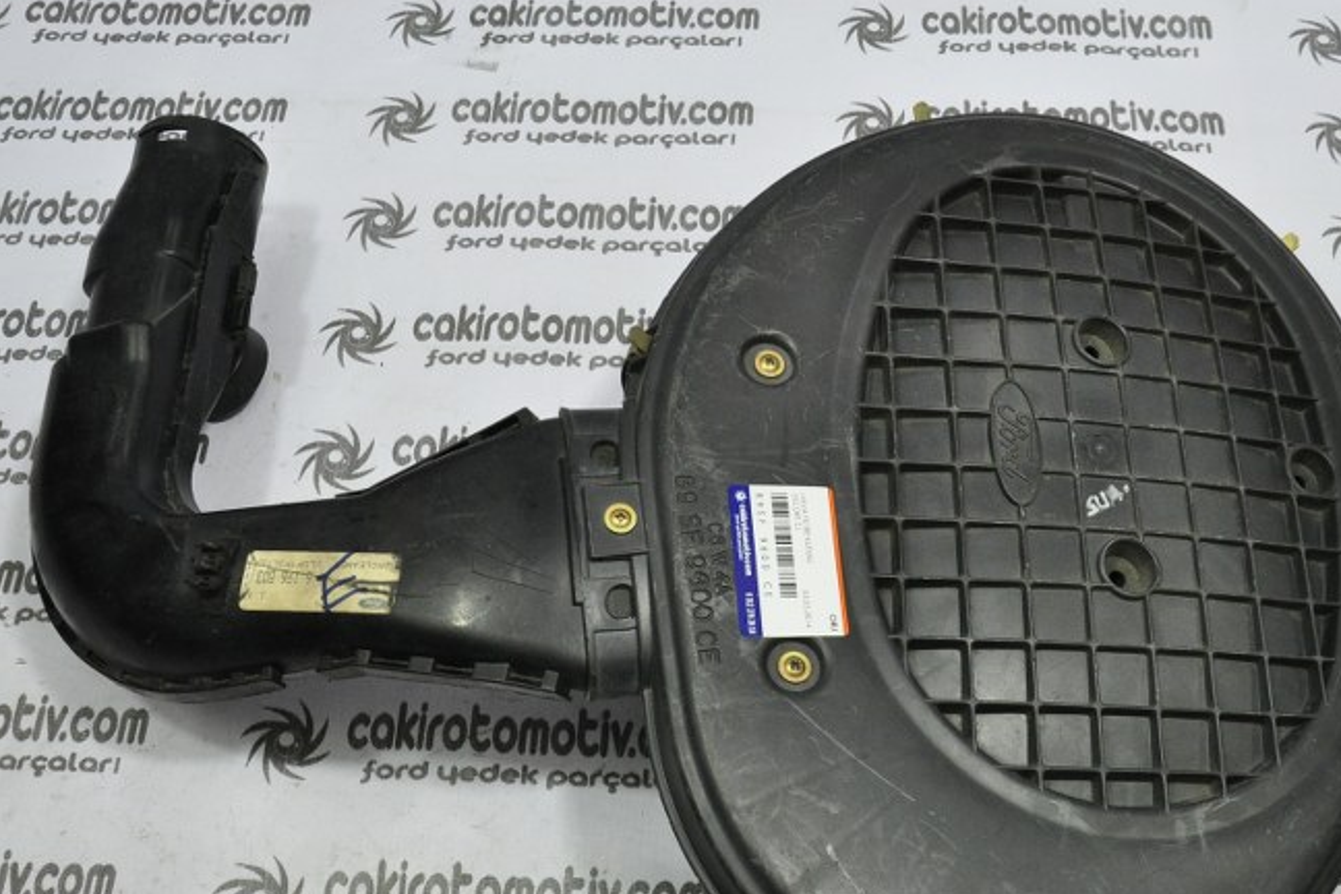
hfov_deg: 44.3
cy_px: 563
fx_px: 1627
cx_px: 859
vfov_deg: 30.6
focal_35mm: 44
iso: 1100
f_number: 7.1
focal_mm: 21
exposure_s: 1/100
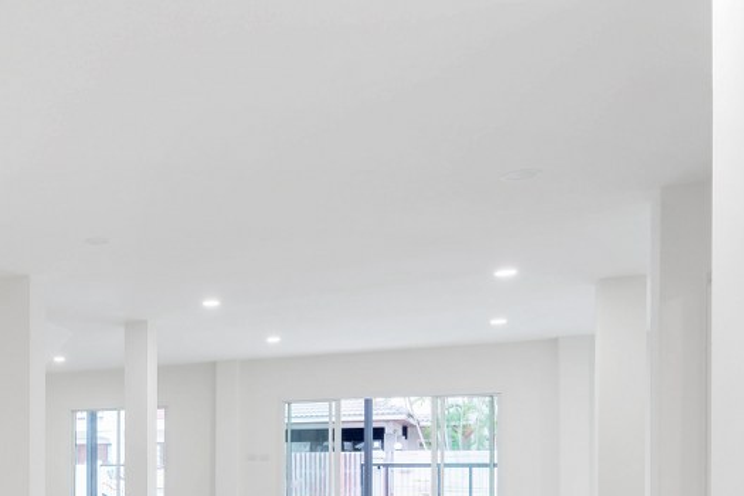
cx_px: -1
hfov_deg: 42.7
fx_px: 806
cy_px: 456
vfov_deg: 32.3
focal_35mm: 39
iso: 100
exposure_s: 1/100
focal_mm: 16
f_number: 5.6
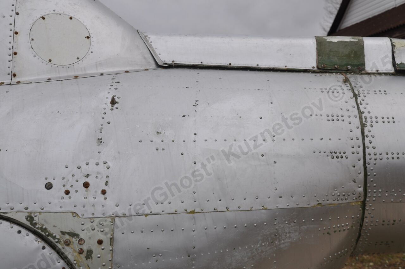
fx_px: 472
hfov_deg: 46.5
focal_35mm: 42
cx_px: 202
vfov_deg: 31.8
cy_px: 134
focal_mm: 28
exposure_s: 1/160
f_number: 5.6
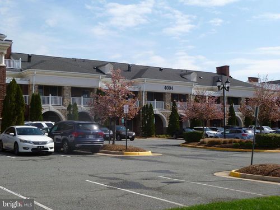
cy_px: 105
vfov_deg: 29.1
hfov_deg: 38.2
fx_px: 404
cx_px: 140
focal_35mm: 50
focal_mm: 9
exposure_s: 1/640
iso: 80
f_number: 3.9
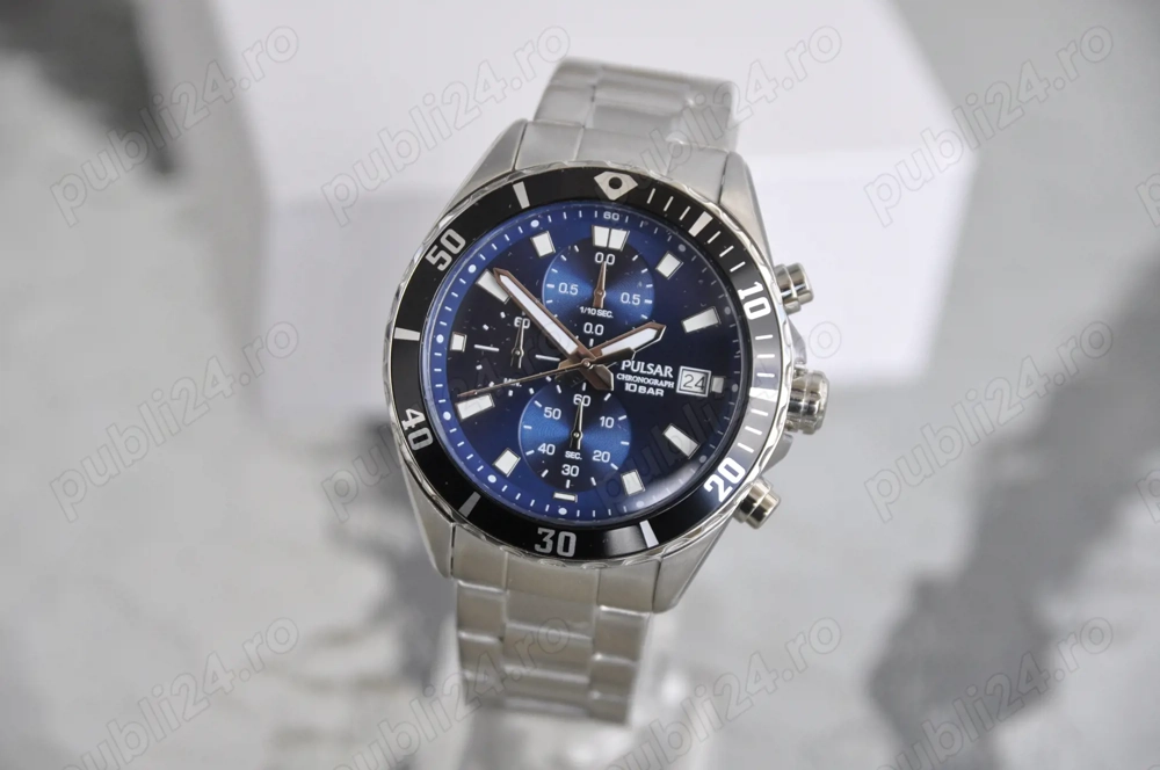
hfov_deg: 19.5
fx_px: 3379
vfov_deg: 13.0
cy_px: 385
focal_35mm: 105
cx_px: 580
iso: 400
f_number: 5
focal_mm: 70
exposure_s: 1/400
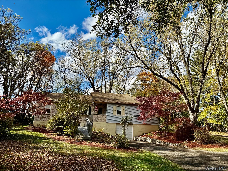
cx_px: 114
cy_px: 86
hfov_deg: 71.6
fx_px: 158
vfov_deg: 56.8
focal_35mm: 24
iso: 80
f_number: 1.78
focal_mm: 6.76
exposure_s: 1/3425
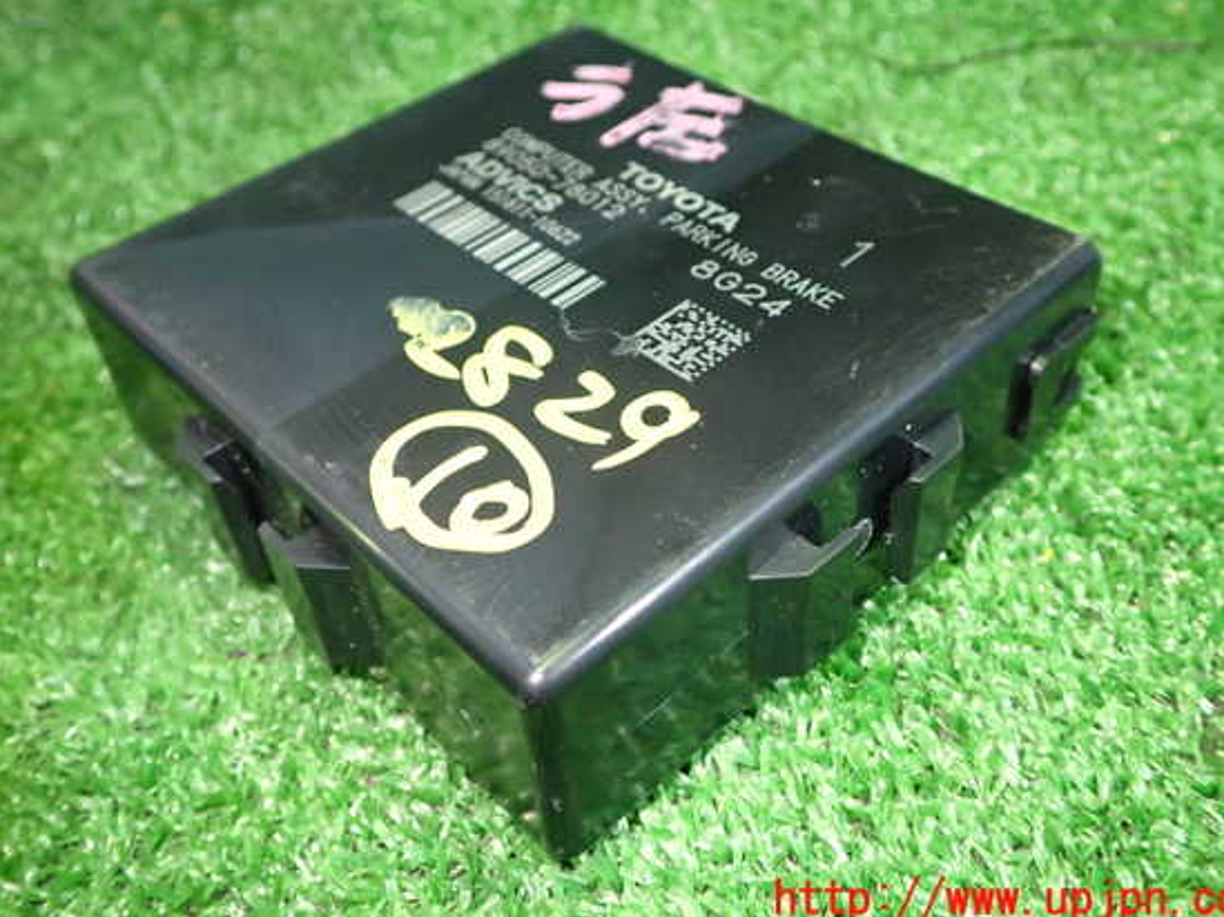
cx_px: 609
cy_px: 426
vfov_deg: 40.6
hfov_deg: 52.7
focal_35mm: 35
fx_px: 1237
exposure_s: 1/30
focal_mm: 5.79
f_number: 2.4
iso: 500
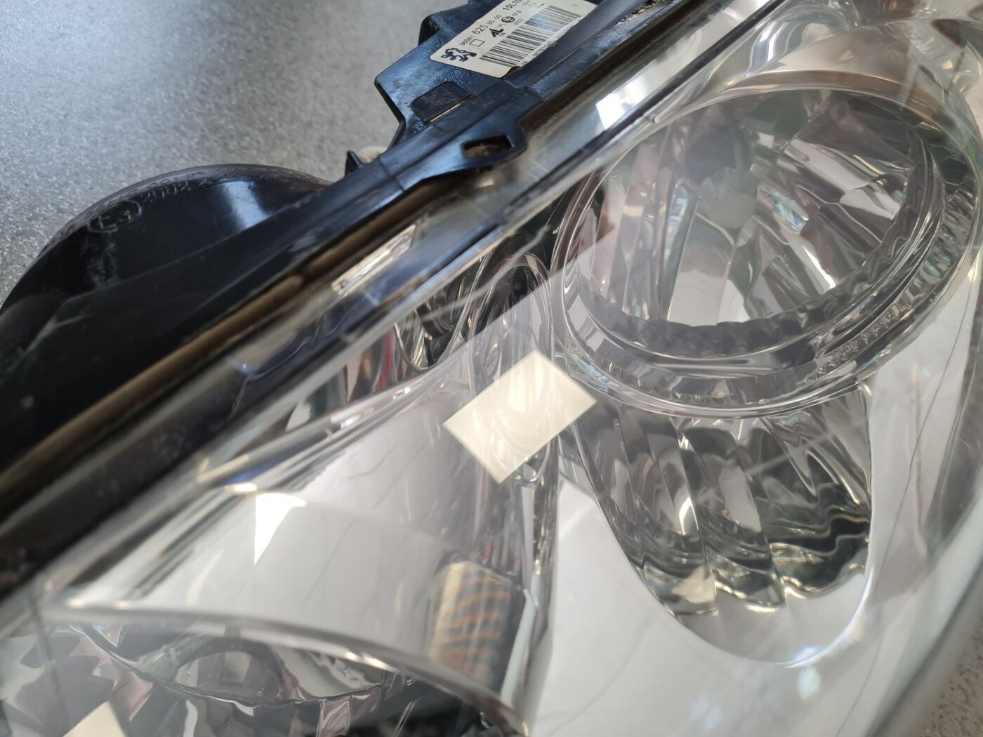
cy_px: 368
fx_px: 738
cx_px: 492
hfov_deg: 67.3
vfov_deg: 53.1
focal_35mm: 26
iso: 64
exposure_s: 1/100
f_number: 1.8
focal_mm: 5.4
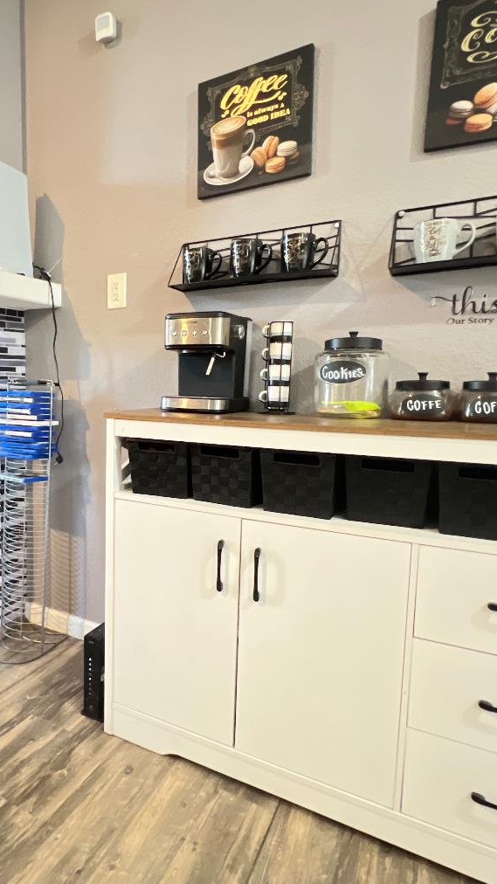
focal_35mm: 21
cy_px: 435
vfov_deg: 83.8
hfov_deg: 51.2
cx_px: 121
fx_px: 492
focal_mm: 1.57
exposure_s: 1/30
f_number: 1.8
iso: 1000
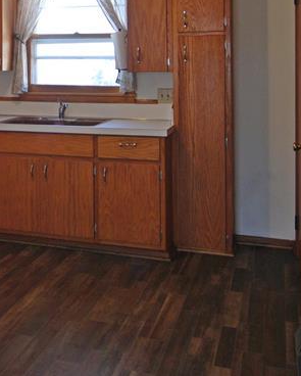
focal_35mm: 47
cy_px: 66
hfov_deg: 31.1
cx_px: 48
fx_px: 523
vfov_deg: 37.8
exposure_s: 1/30
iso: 200
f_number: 4
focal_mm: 12
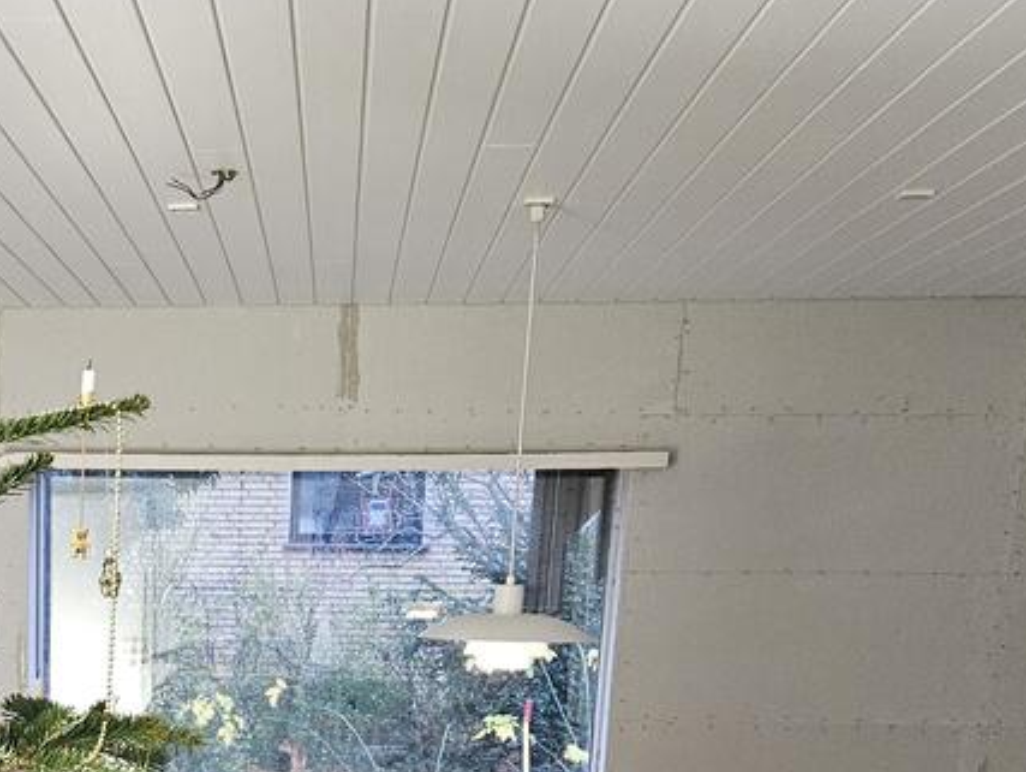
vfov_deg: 21.4
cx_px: 101
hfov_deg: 29.8
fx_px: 1839
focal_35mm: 62
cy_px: 1010
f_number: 1.8
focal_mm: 5.4
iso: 500
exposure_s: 1/100
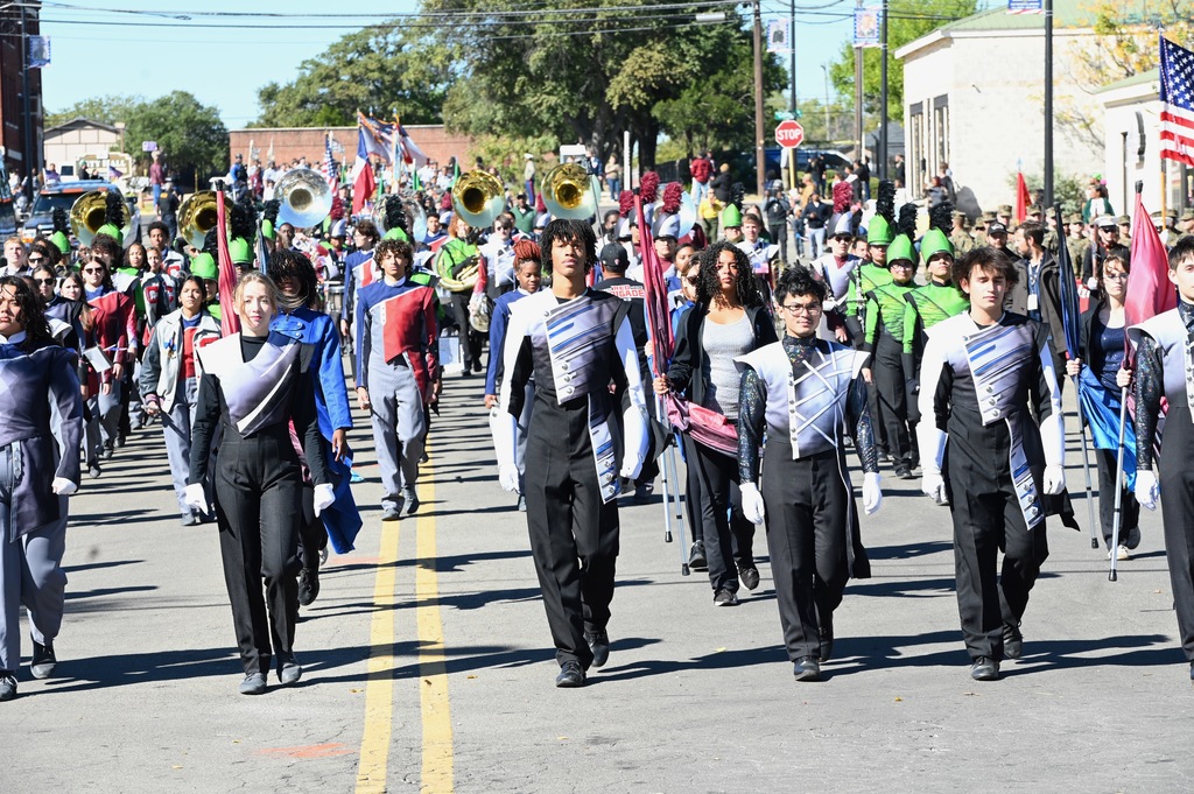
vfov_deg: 11.8
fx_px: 3844
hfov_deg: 17.7
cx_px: 597
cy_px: 397
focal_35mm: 116
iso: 800
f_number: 8
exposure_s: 1/800
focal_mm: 116
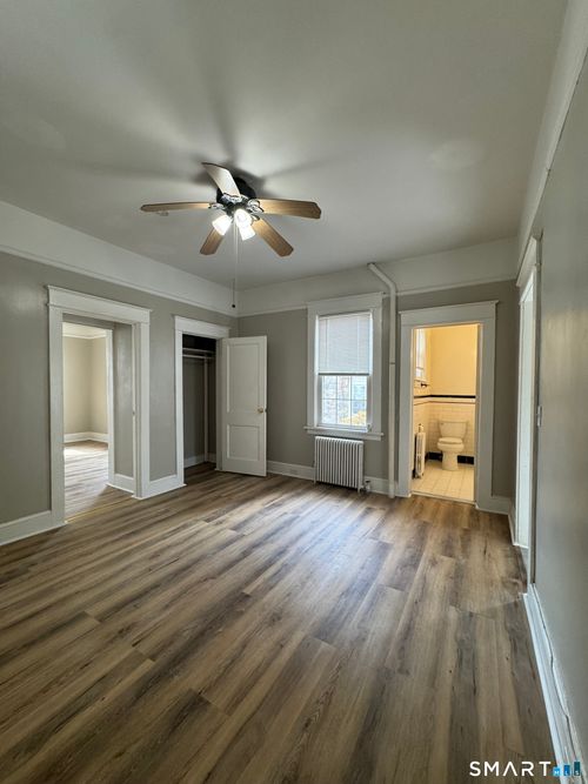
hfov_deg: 85.7
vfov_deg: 102.1
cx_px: 294
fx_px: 317
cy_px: 392
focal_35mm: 14
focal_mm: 2.22
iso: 250
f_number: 2.2
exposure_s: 1/120
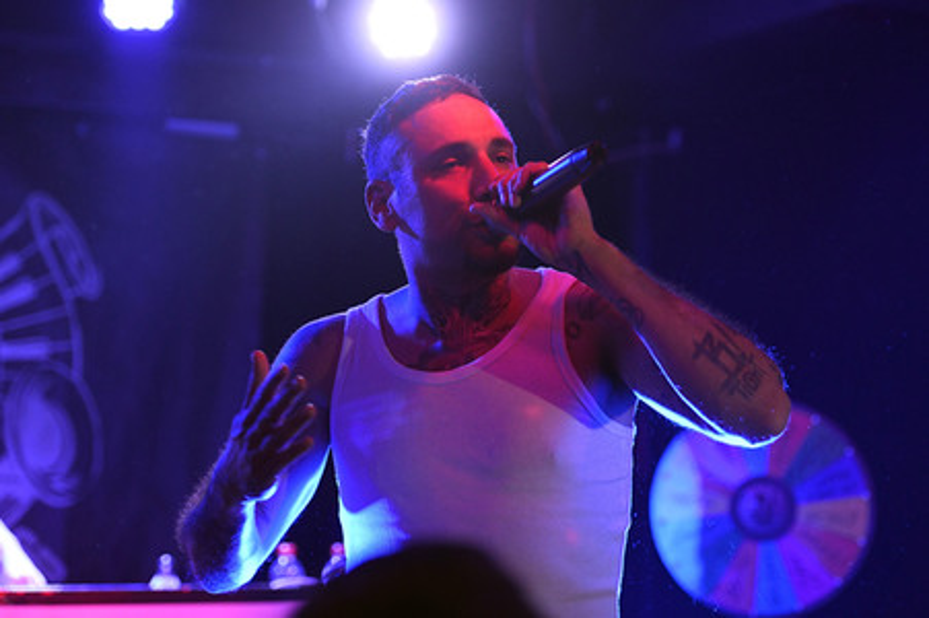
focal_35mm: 85
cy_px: 309
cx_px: 464
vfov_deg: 16.0
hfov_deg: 23.9
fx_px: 2192
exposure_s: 1/160
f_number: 3.2
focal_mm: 85
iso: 3200
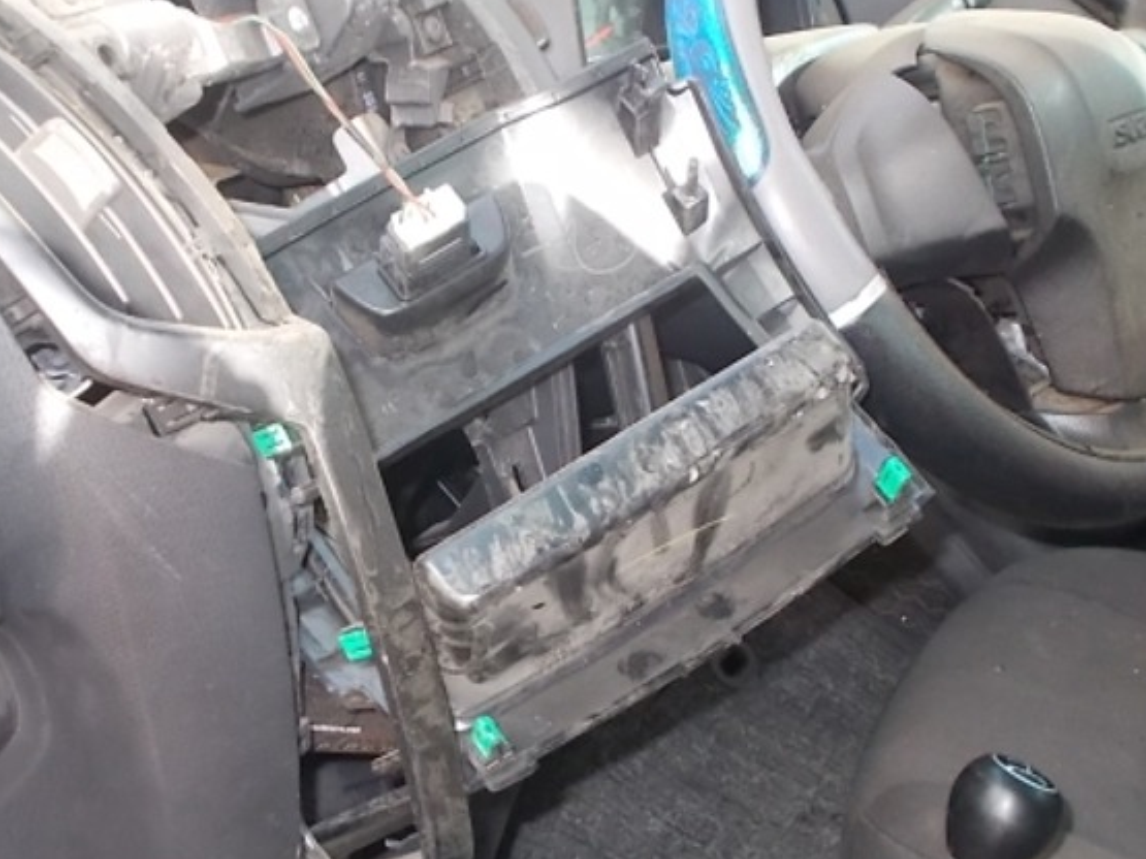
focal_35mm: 57
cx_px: 486
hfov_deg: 33.7
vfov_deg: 25.6
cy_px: 468
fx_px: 1887
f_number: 3.2
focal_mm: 4.6
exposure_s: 1/25
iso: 200
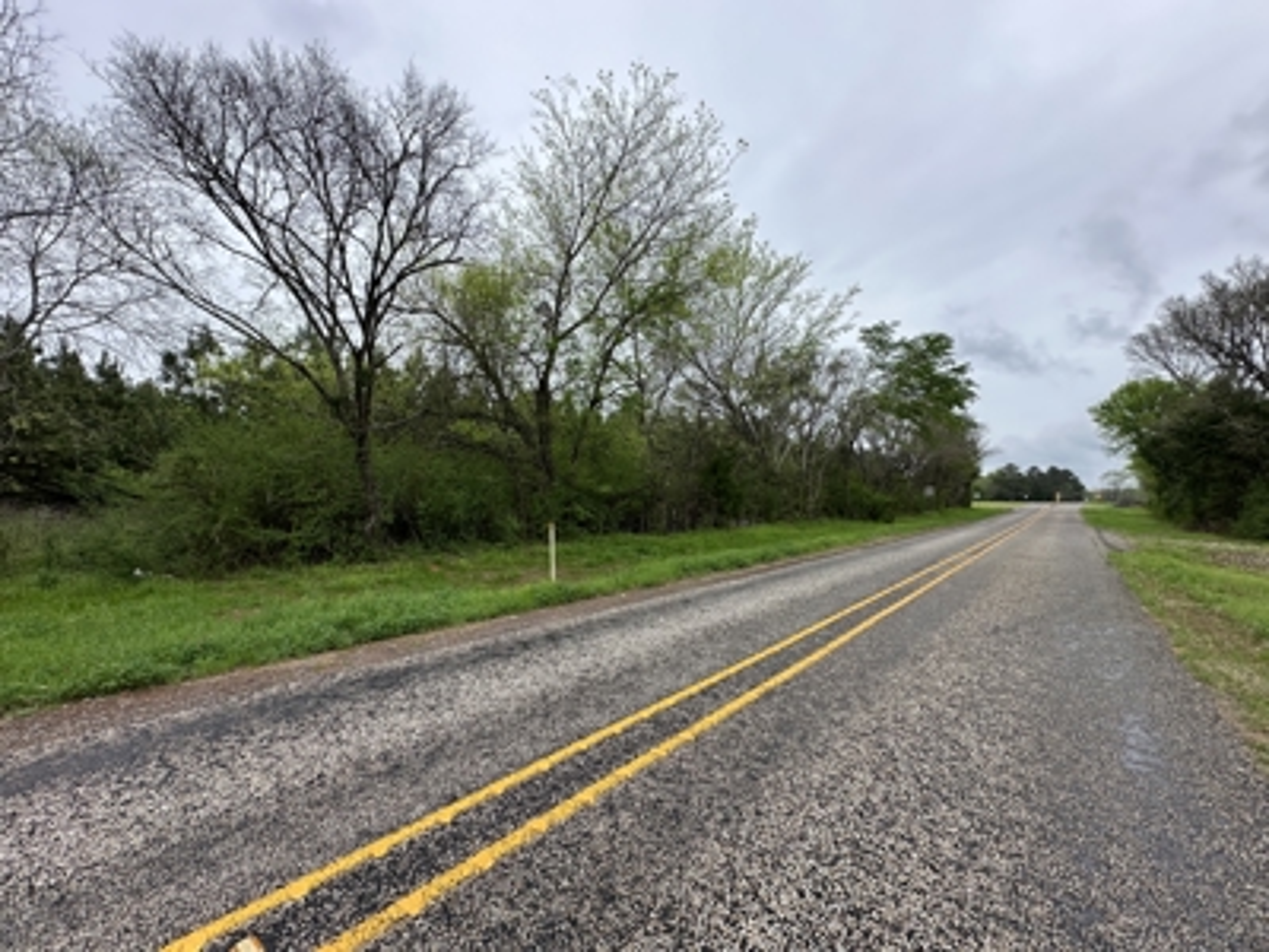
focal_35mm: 14
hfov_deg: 102.1
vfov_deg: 85.7
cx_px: 634
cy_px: 476
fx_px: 513
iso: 40
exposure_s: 1/658
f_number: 2.2
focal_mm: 2.22
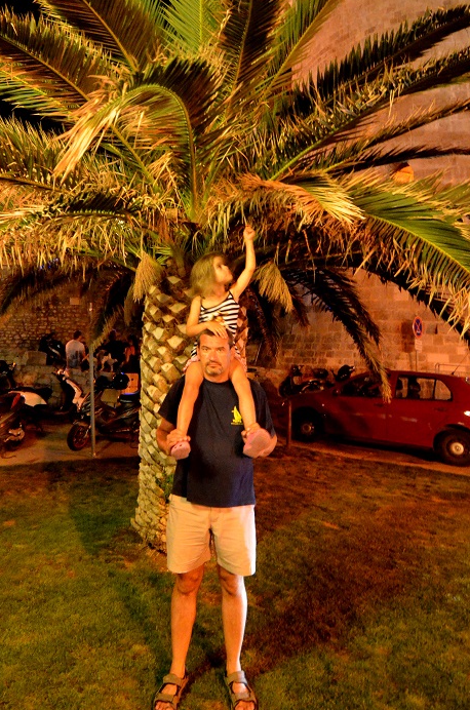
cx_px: 153
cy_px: 273
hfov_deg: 48.4
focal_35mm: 26
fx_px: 512
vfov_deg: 68.6
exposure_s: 1/8
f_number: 4
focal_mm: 12
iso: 6400
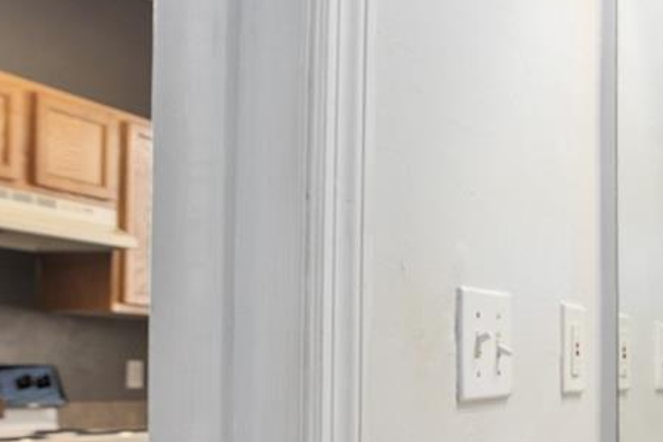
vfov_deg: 26.5
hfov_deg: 29.3
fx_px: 921
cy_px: 349
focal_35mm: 50
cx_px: 922
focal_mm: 14
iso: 250
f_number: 7.1
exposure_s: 1/6
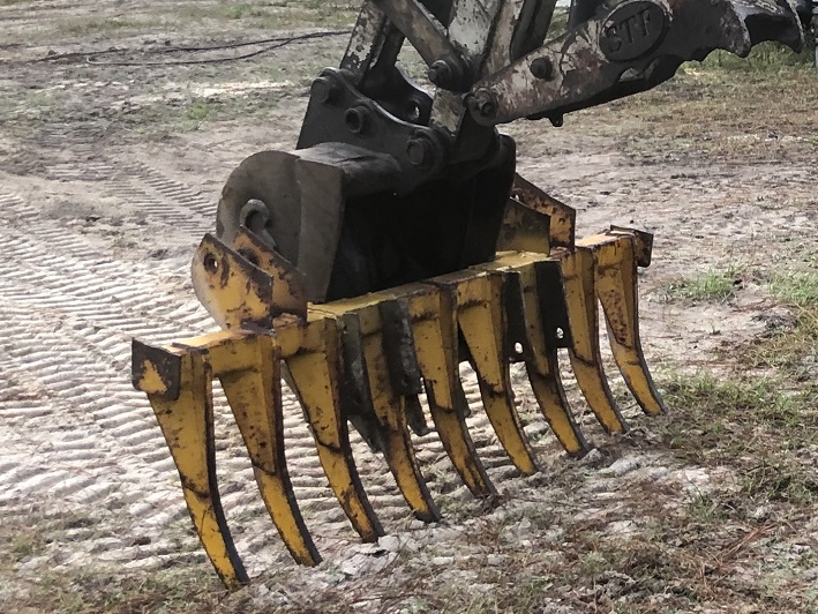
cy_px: 268
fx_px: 1867
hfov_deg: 23.1
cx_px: 920
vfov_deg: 18.7
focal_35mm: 79
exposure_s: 1/30
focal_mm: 3.99
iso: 32
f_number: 1.8
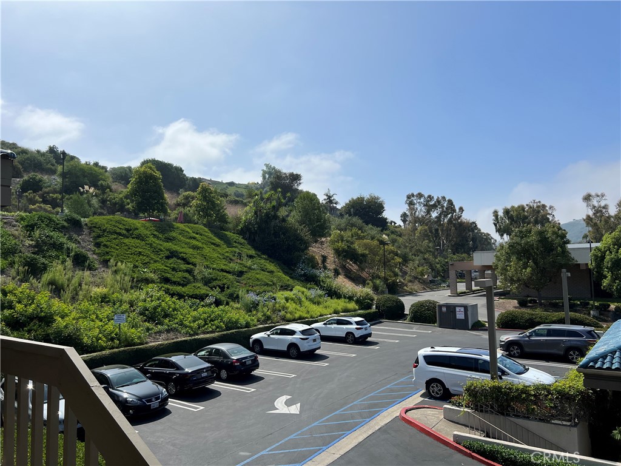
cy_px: 233
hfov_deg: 67.3
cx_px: 310
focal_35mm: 26
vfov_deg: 53.1
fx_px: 466
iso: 50
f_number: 1.5
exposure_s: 1/9434
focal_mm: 5.7
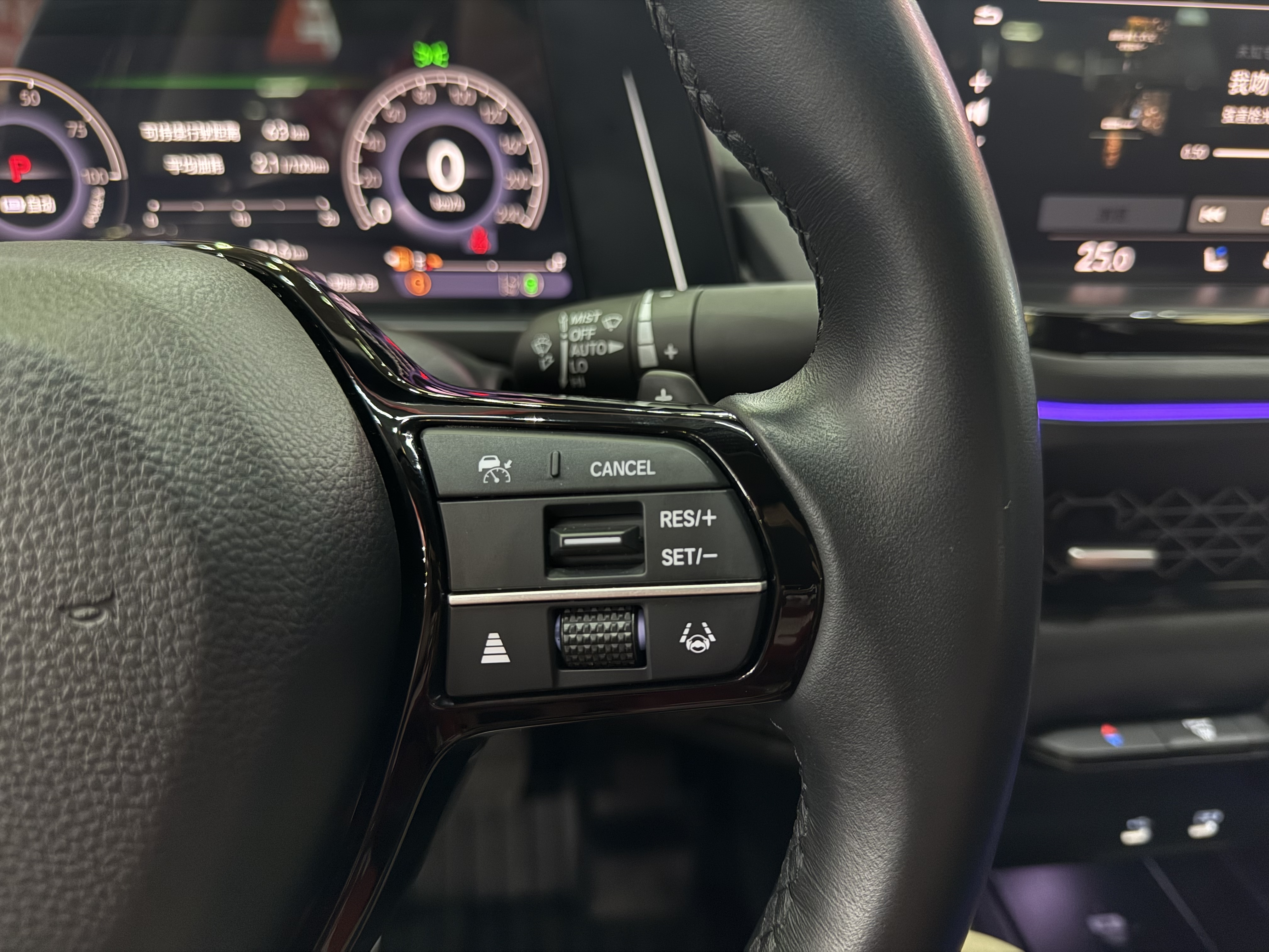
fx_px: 880
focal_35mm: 24
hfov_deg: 71.6
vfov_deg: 56.8
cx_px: 634
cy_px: 476
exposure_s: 1/30
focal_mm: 6.76
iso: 800
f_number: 1.78
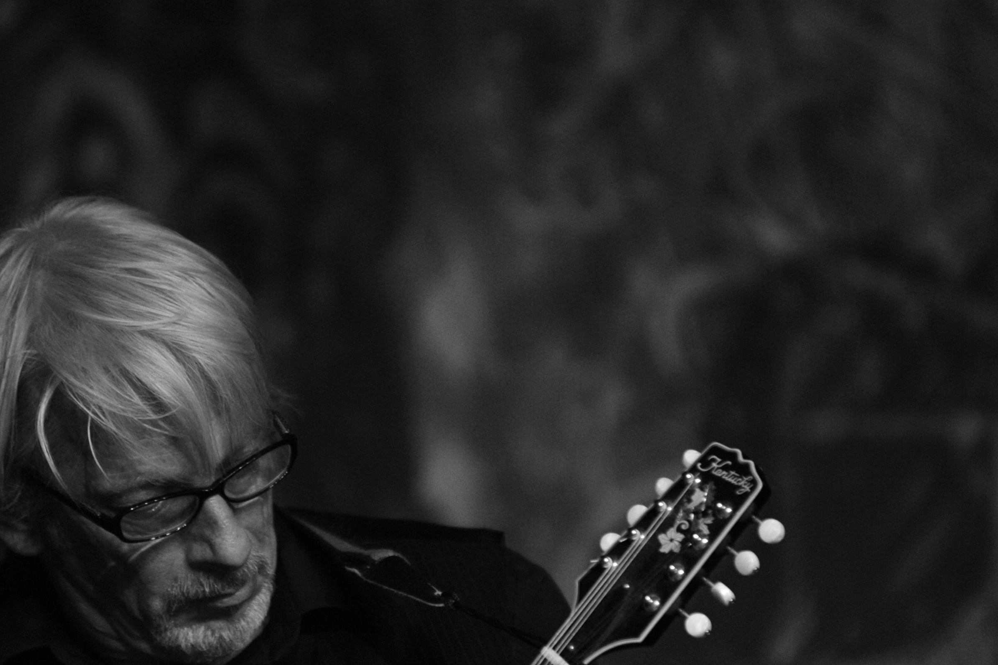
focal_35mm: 357
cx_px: 495
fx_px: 9892
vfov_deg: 3.8
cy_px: 504
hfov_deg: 5.8
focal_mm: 200
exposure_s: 1/500
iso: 2000
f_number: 2.8
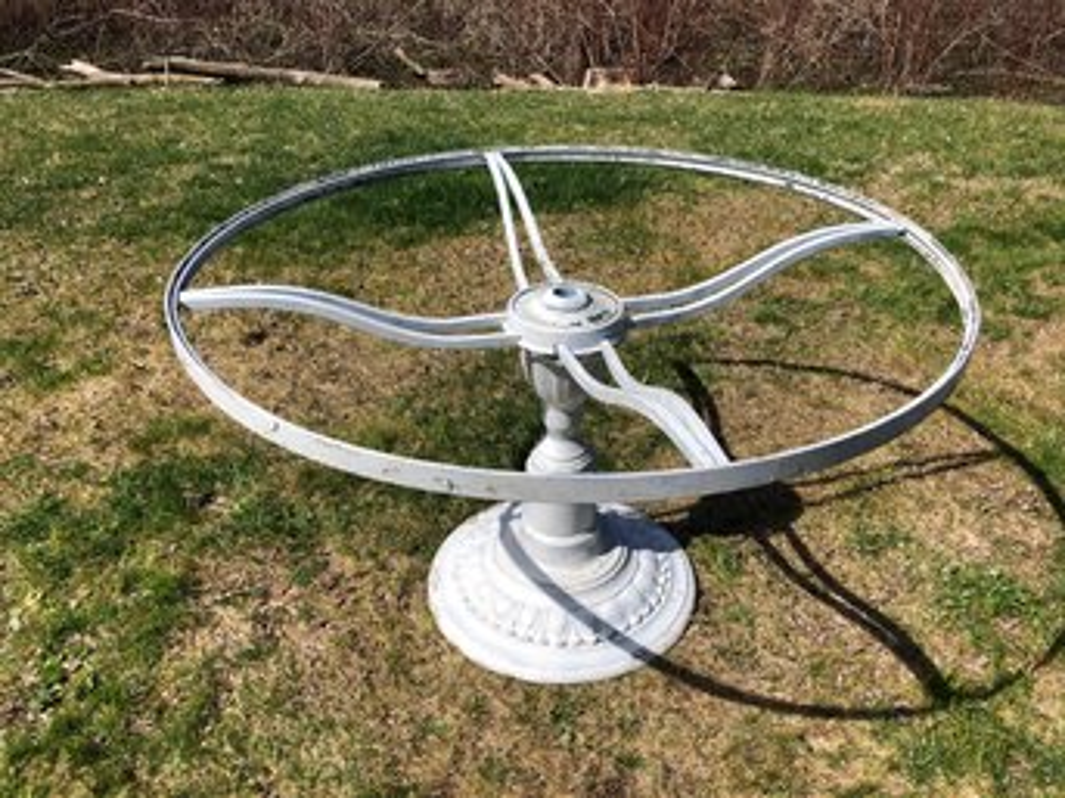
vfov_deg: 49.7
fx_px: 861
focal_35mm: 28
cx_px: 532
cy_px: 399
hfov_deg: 63.5
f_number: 1.8
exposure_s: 1/2433
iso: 20
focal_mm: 3.99
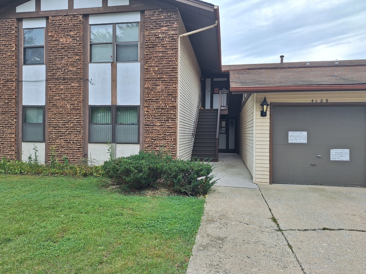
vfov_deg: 58.9
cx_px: 183
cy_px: 137
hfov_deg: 73.9
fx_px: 243
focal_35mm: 23
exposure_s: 1/992
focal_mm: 5.54
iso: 40
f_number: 1.8
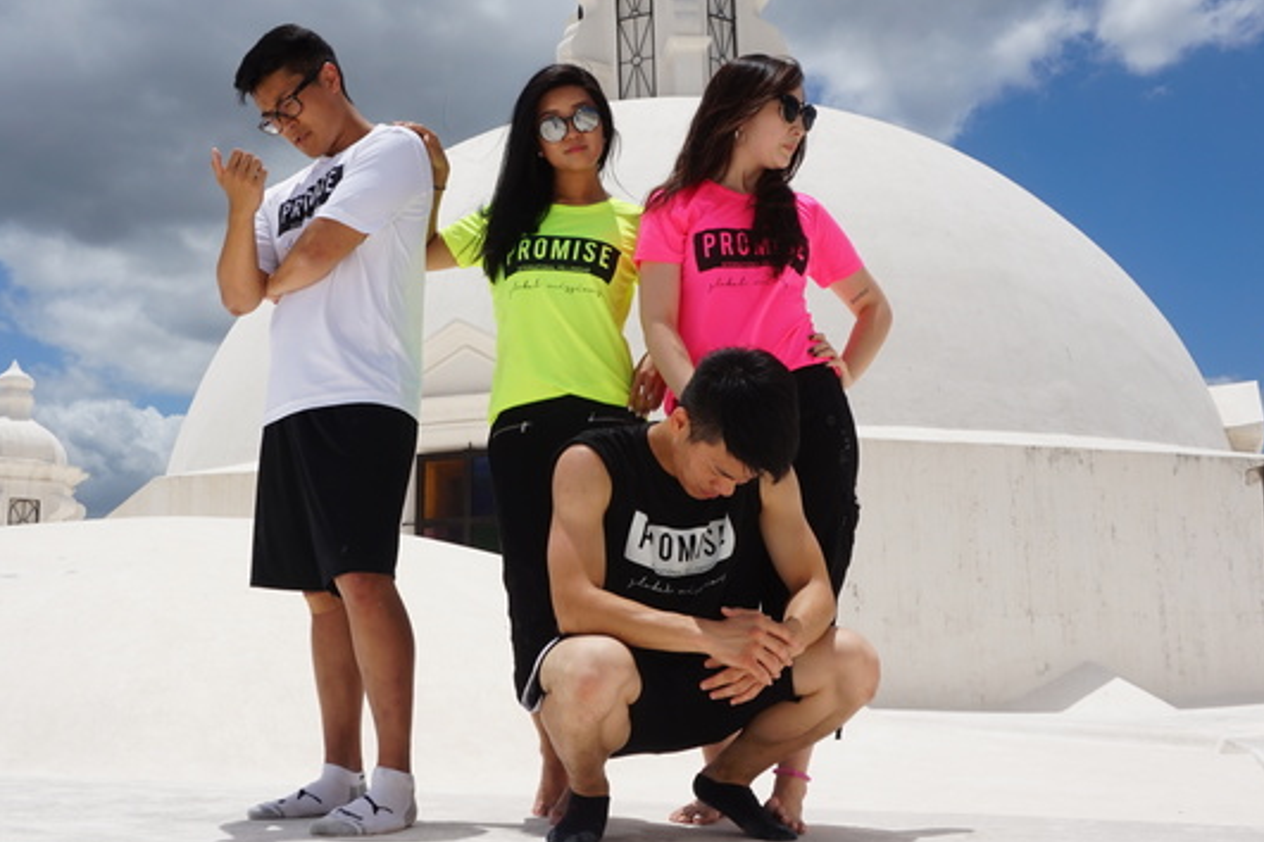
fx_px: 1498
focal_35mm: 43
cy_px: 398
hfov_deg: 45.6
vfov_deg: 31.4
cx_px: 550
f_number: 14
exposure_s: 1/250
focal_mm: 21
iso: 100
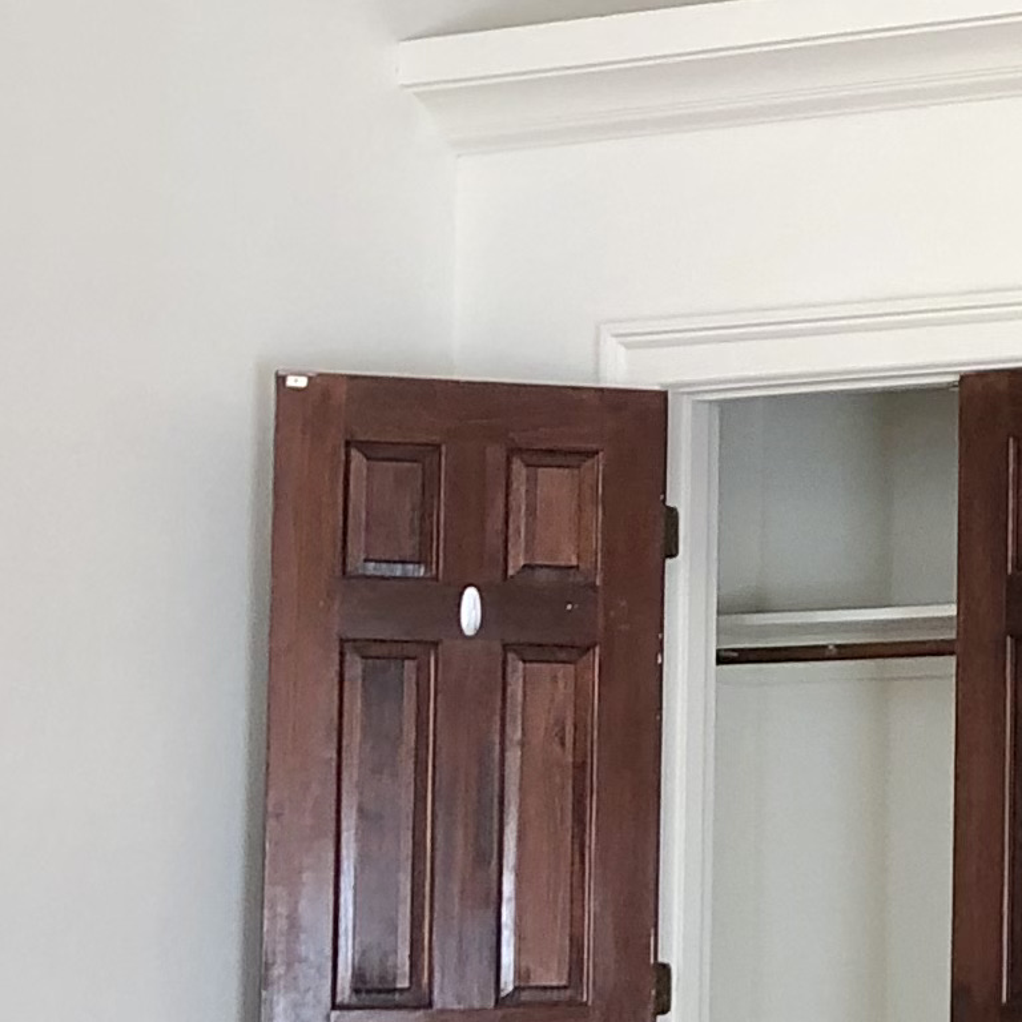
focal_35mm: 130
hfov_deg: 11.6
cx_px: 2246
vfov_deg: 13.4
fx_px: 4342
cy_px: 649
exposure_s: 1/30
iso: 25
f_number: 1.8
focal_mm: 3.99
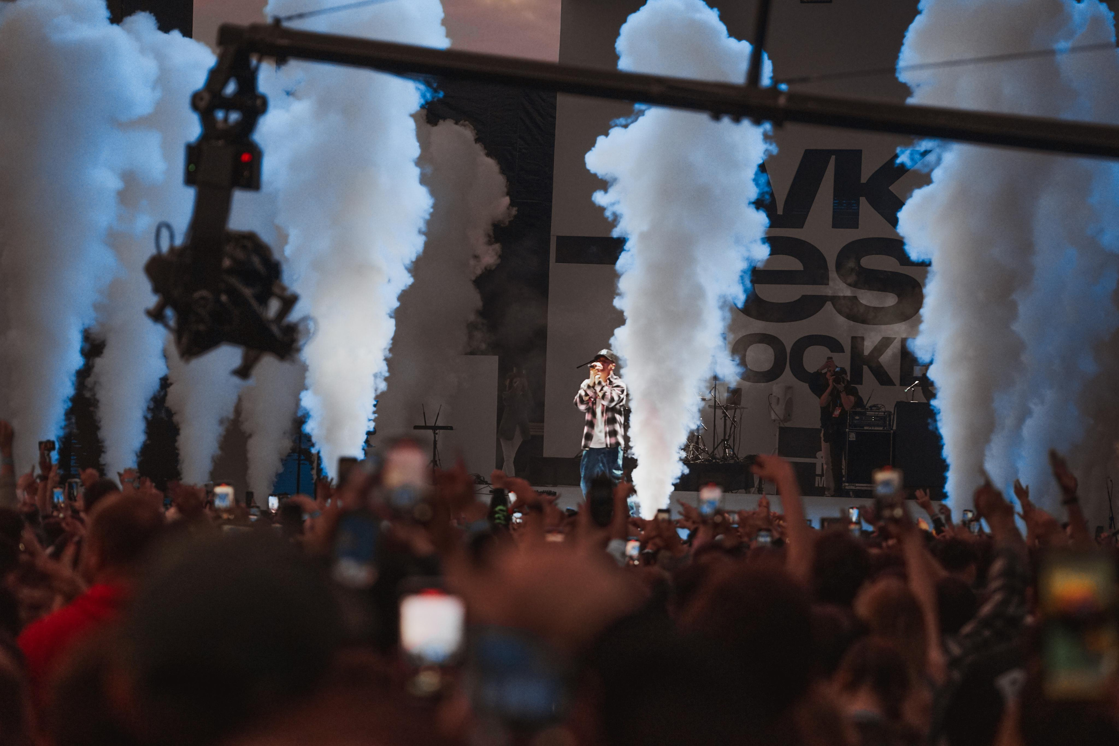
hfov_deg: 15.0
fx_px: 4258
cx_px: 560
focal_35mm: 137
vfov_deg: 10.0
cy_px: 373
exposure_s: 1/400
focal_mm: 137
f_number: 4
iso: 1600
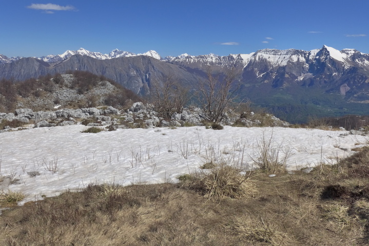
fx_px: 328
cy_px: 123
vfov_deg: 41.2
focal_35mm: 32
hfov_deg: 58.7
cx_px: 184
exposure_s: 1/1600
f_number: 5
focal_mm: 6.3
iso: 400
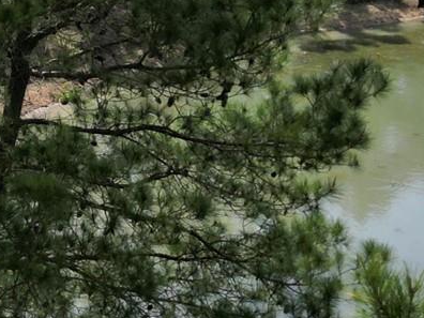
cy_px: 47
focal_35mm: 124
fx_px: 1519
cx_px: -30
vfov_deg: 11.9
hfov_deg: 15.5
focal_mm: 6.72
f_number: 1.7
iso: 110
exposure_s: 1/4000
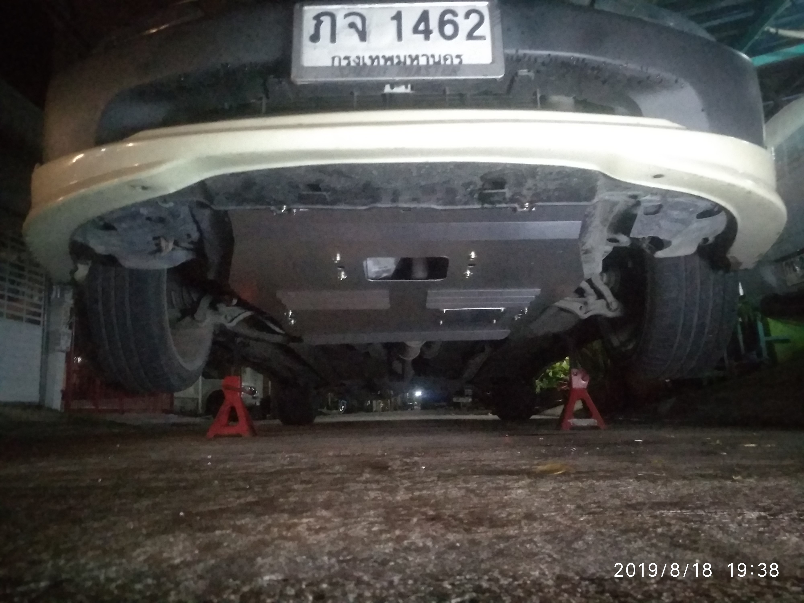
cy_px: 302
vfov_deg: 61.1
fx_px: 511
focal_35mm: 22
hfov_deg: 76.4
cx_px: 402
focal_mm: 3.81
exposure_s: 1/17
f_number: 2.2
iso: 6400
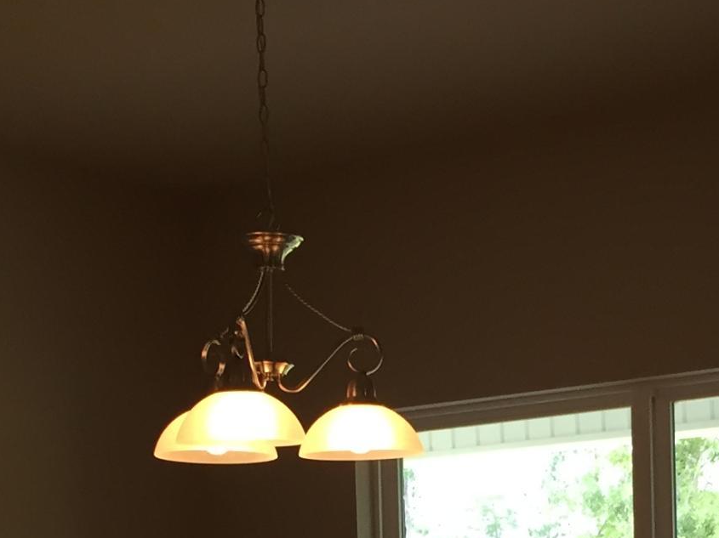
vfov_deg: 13.3
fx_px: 2138
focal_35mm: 103
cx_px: 511
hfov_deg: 19.0
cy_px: 893
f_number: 2.2
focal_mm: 4.15
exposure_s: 1/40
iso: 32
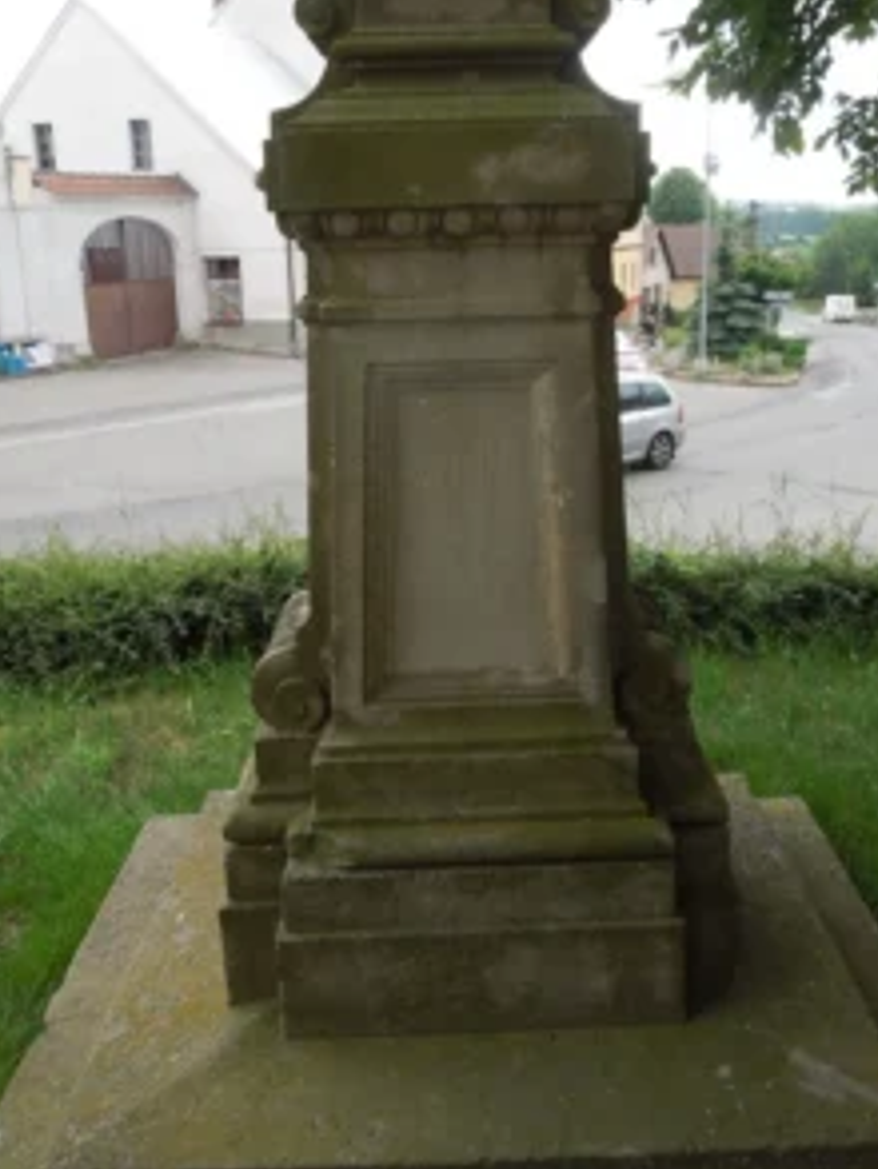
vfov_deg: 59.5
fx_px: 1014
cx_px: 479
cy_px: 471
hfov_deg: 46.8
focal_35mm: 30
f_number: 3.3
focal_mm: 4.5
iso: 400
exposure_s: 1/1250
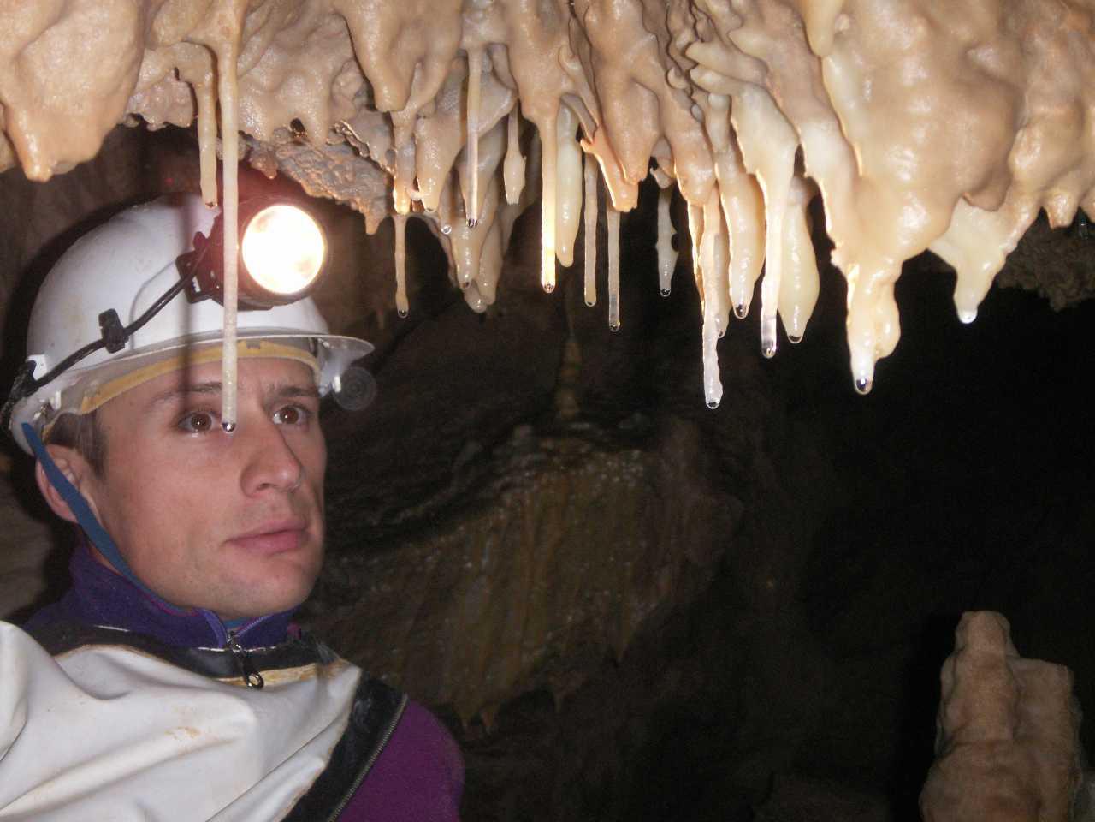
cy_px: 411
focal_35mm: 60
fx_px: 1898
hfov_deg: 32.2
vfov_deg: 24.4
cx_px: 548
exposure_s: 1/40
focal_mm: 12.5
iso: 160
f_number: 3.5
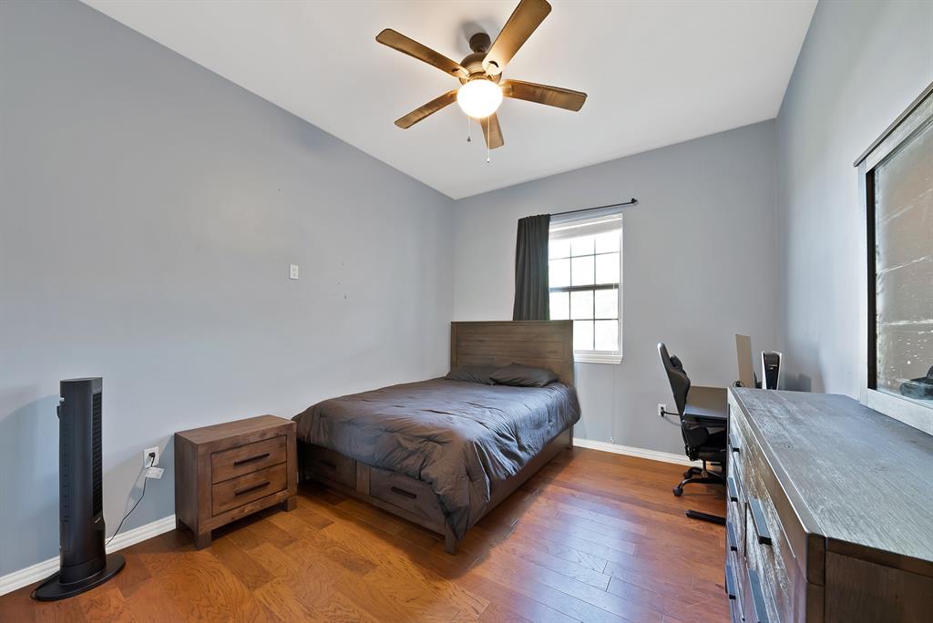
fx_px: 311
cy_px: 312
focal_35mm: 12
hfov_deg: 112.6
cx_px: 466
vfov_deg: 90.1
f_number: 9
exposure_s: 3.2
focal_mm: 12
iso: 640
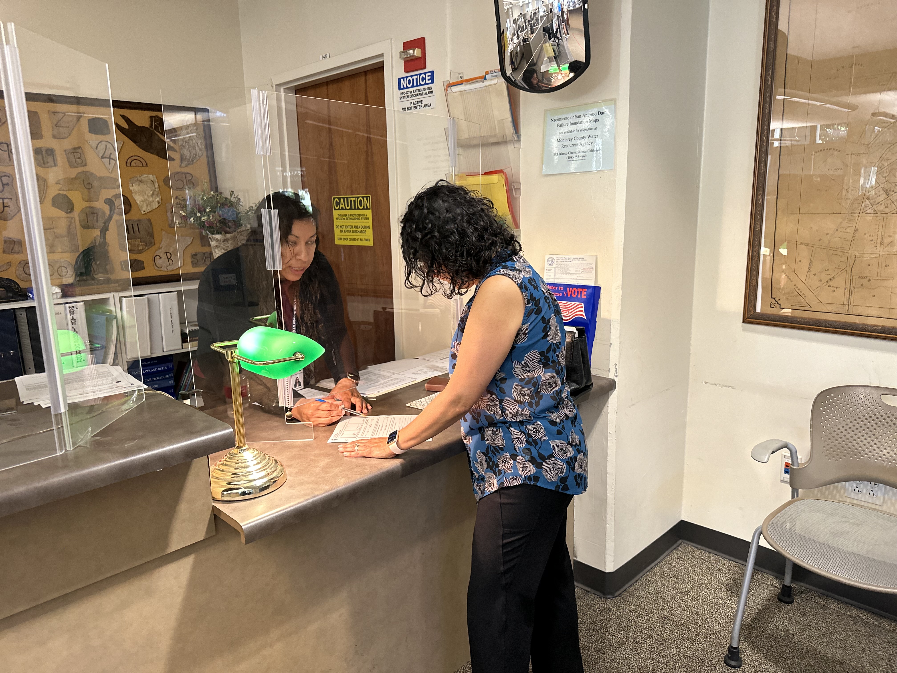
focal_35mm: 24
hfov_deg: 71.6
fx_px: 622
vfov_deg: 56.8
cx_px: 448
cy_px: 336
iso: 320
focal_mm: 6.86
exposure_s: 1/60
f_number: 1.78
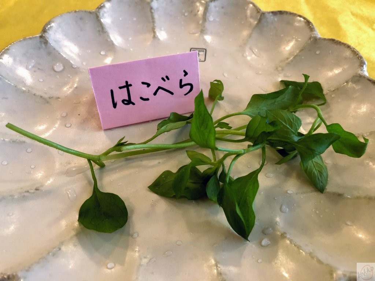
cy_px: 140
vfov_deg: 49.7
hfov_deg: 63.4
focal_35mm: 28
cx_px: 188
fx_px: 303
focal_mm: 3.99
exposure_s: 1/15
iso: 80
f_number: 1.8
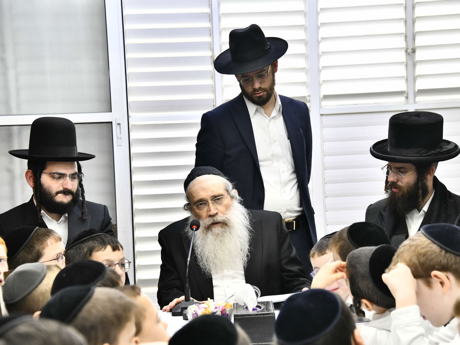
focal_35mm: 107
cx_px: 246
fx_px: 1422
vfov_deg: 13.8
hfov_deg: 18.4
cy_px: 172
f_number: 5.6
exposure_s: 1/160
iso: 1600
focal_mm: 98
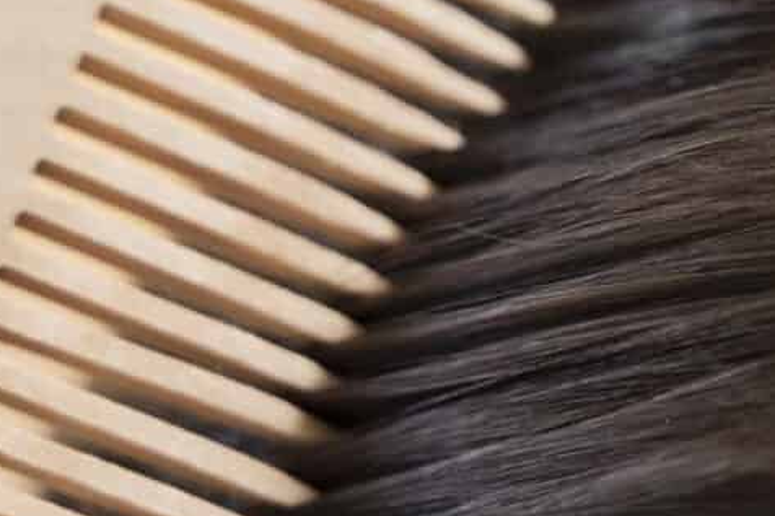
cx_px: 979
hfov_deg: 9.4
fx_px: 4627
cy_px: 367
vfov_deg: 6.4
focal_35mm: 215
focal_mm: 50
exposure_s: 1/400
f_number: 2.8
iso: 800
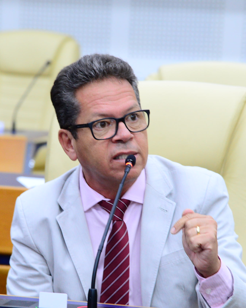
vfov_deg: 9.6
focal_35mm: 201
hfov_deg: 7.7
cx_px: 93
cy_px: 183
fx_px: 1829
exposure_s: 1/60
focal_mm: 120
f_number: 5
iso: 2500
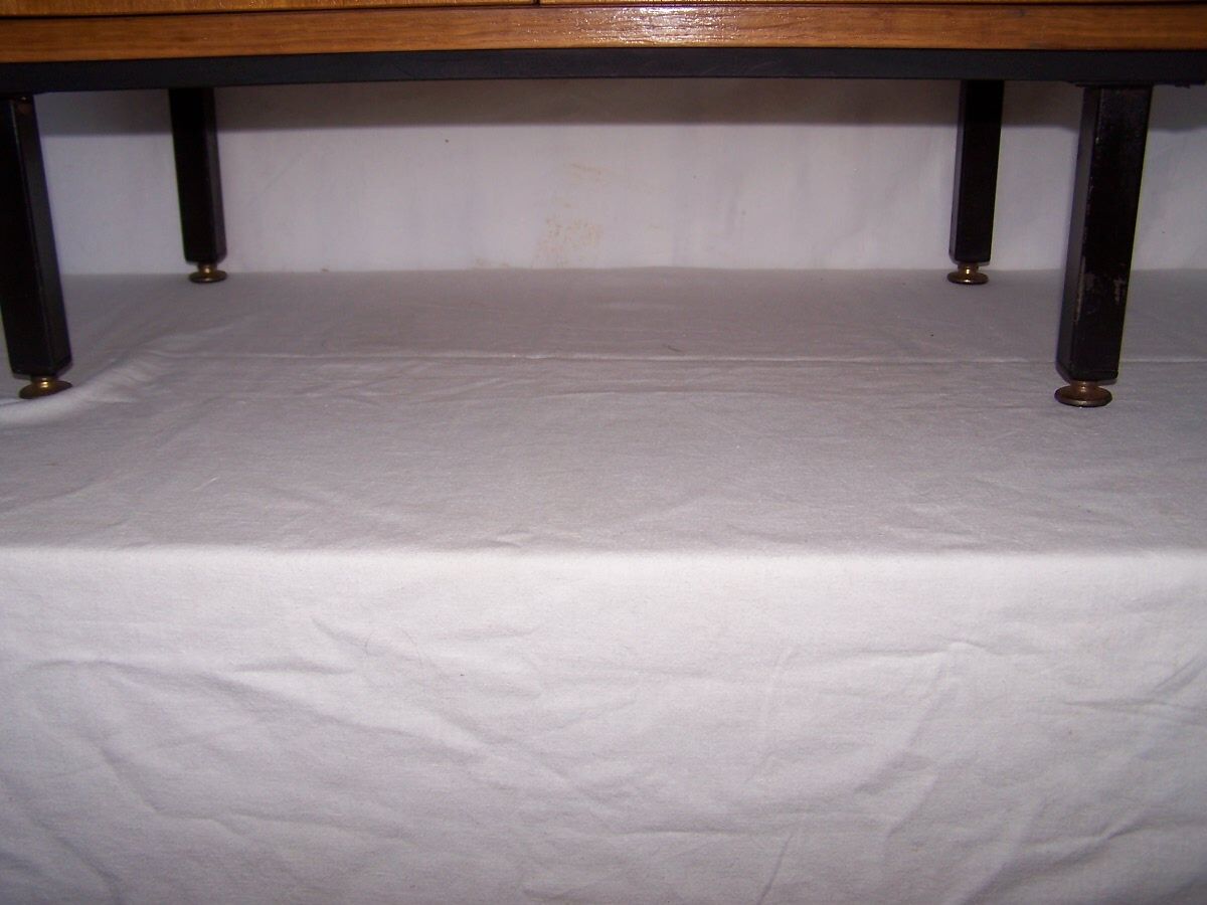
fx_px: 1325
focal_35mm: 38
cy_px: 452
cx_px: 604
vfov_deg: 37.7
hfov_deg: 49.0
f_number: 2.8
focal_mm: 6.3
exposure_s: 1/60
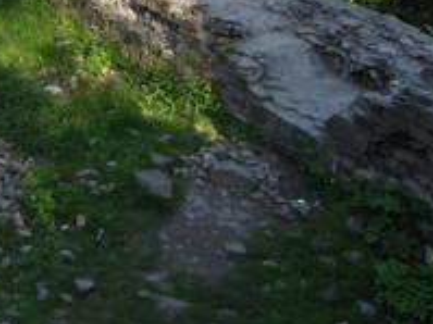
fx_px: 725
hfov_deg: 31.6
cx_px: 37
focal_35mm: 58
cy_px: -39
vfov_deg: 23.5
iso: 160
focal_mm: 4.3
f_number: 2.8
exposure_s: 1/640
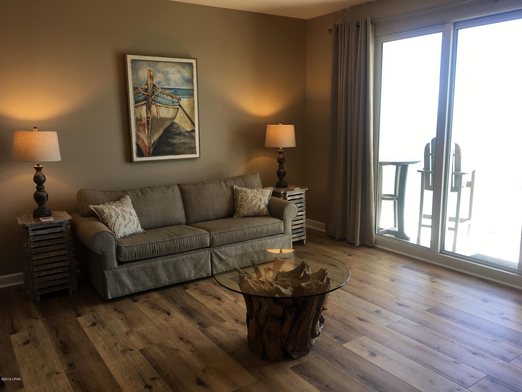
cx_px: 261
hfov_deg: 61.7
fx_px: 437
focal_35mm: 29
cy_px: 196
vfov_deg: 48.2
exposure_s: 1/60
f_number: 2.2
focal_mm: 4.15
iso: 25
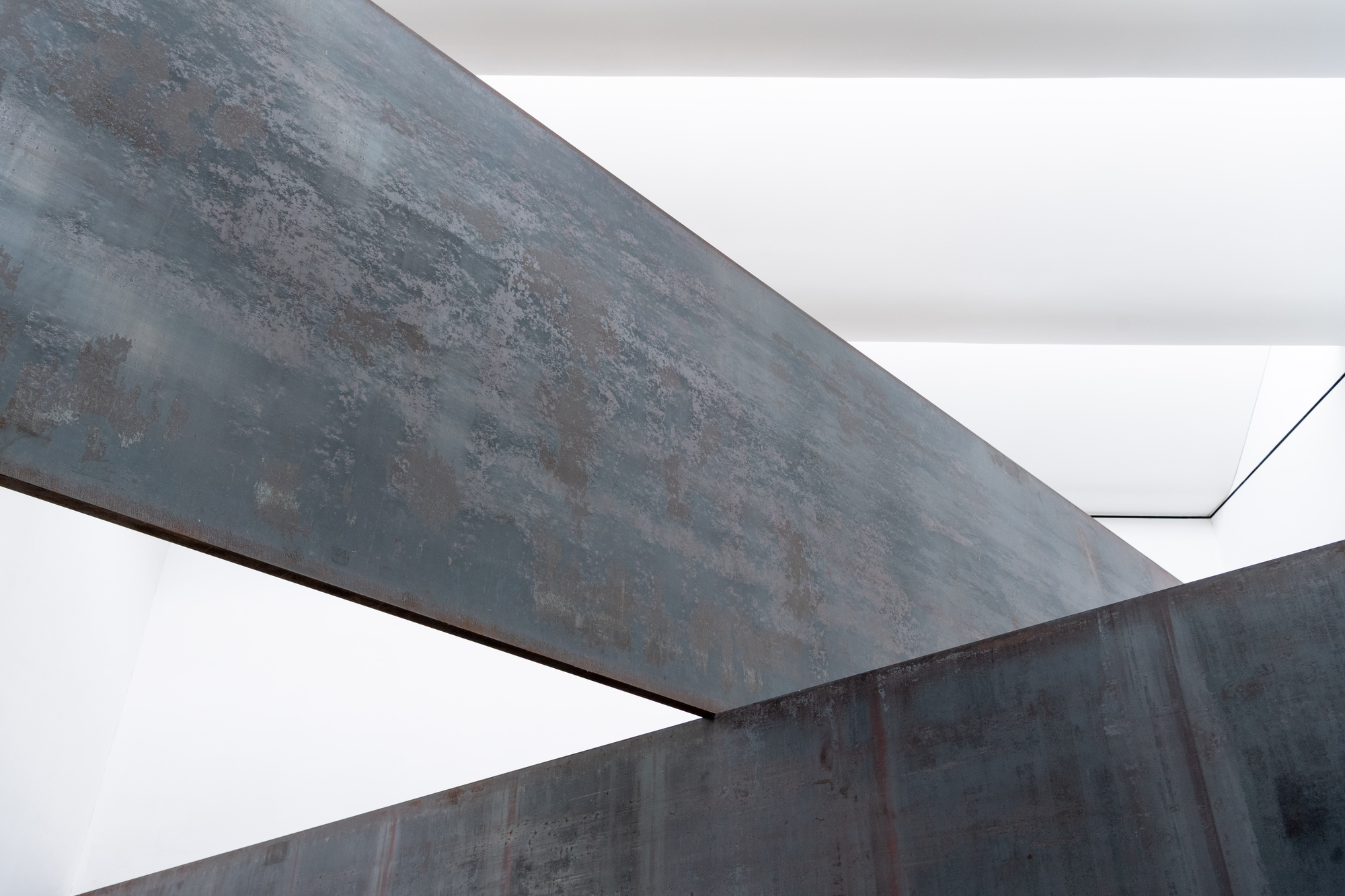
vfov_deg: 45.0
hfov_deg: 63.7
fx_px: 1083
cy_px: 448
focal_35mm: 29
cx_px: 672
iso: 640
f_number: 6.3
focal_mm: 29
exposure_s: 1/125
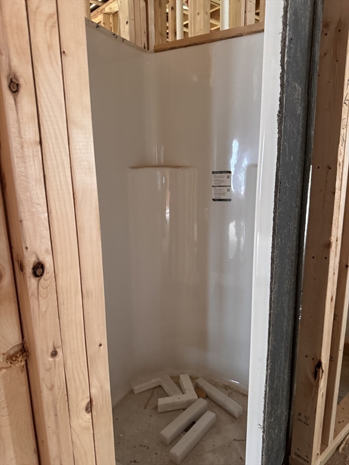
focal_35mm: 24
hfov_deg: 56.8
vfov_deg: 71.6
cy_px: 232
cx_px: 174
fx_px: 323
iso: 800
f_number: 1.78
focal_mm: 6.76
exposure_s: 1/60
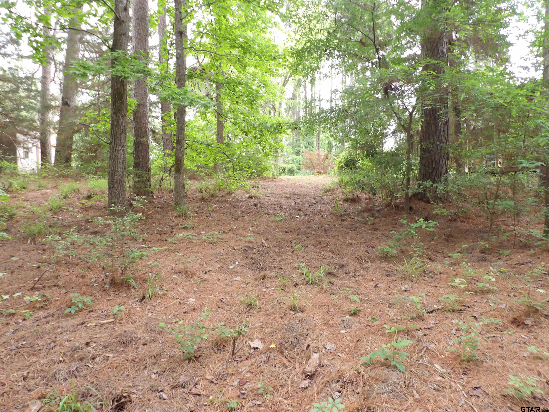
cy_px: 206
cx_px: 274
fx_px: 381
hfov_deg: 71.6
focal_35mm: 24
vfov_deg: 56.8
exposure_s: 1/33
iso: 126
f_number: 3.2
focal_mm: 4.3
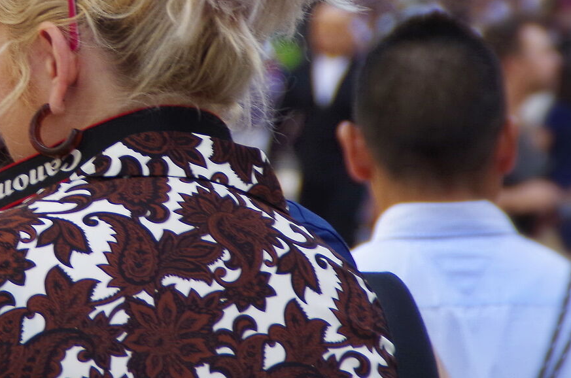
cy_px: 35
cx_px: 2
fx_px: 8483
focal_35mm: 536
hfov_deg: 3.9
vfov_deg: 2.6
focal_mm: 130
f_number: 8
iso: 280
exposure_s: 1/180
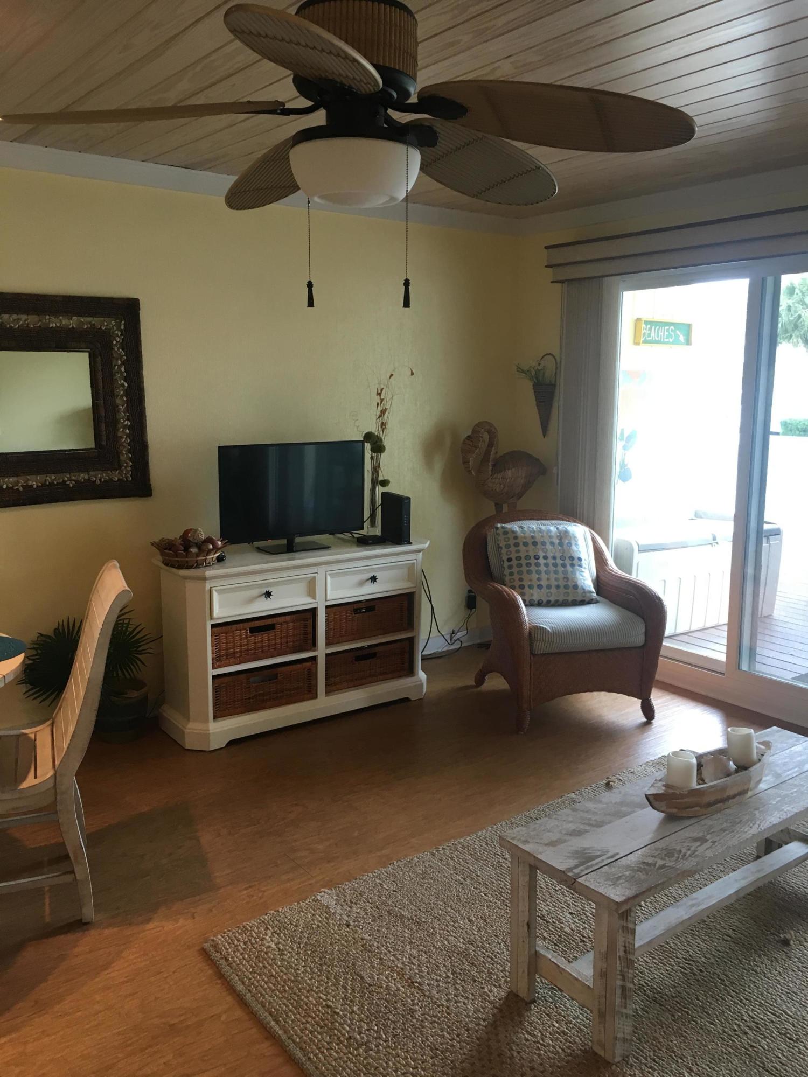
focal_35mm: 29
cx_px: 404
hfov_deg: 48.2
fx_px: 903
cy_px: 538
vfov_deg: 61.7
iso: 64
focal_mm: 4.15
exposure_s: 1/30
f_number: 2.2
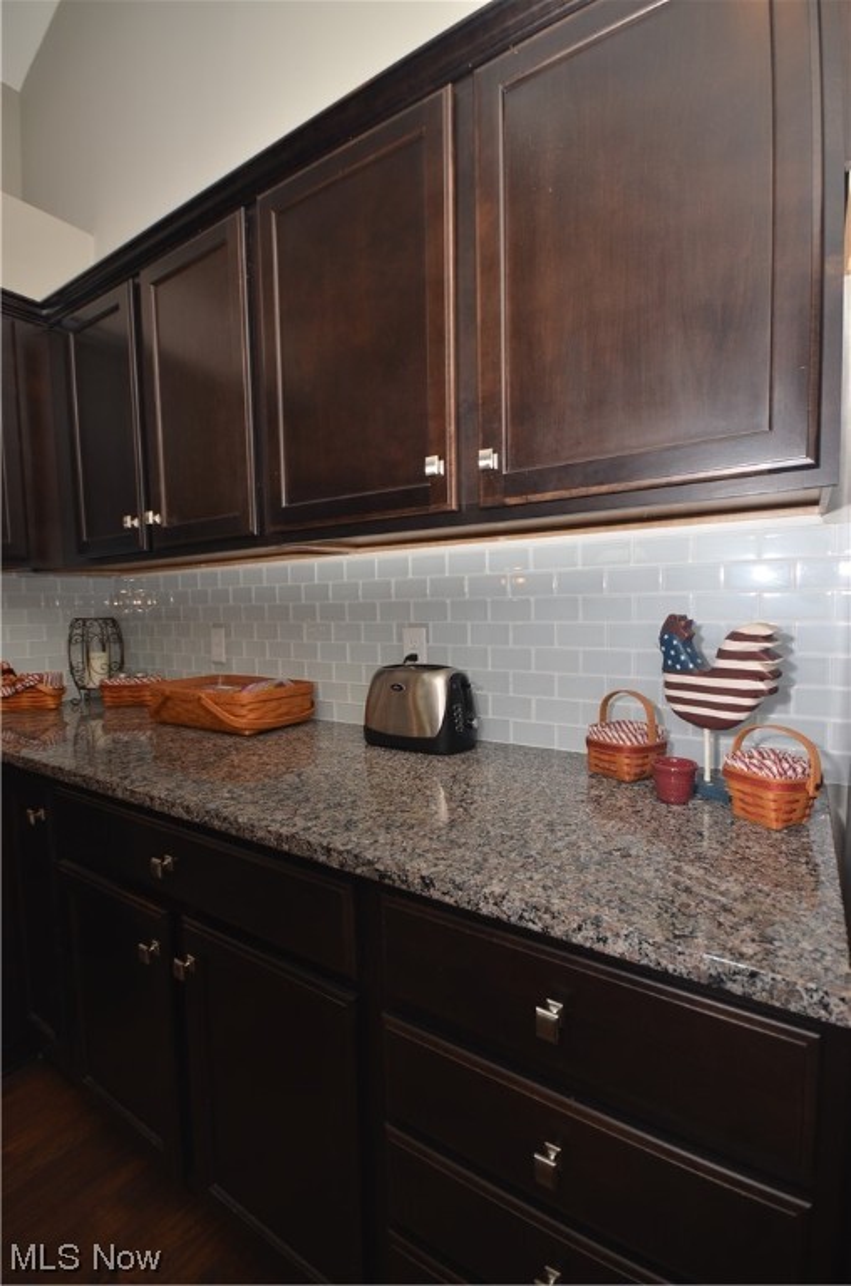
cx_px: 426
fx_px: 535
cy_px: 643
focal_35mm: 15
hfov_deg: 77.0
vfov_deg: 100.5
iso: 200
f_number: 5
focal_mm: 10
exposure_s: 1/60
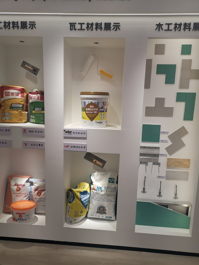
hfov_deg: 51.3
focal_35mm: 27
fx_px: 207
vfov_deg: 65.3
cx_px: 100
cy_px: 132
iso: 50
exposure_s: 1/174
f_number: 1.8
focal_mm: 4.75
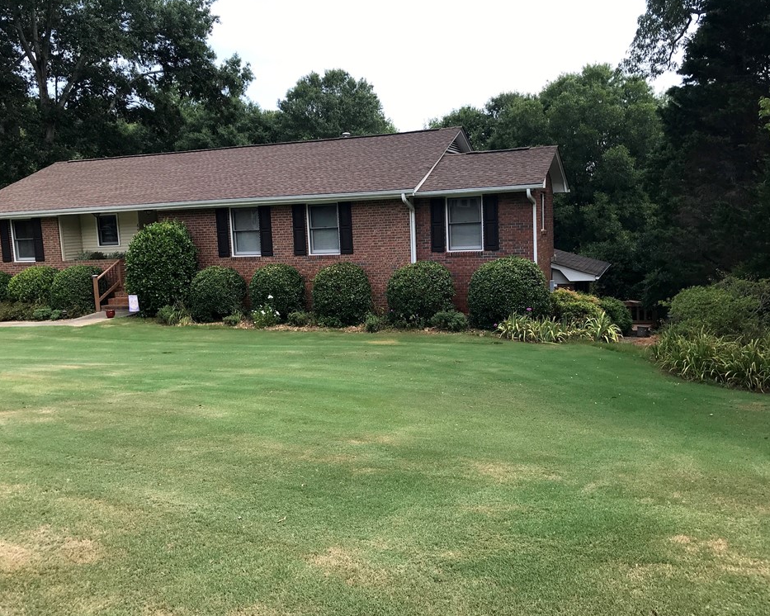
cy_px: 306
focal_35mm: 30
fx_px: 684
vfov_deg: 48.5
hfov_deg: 58.8
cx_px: 394
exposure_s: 1/863
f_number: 1.8
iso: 20
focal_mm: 3.99
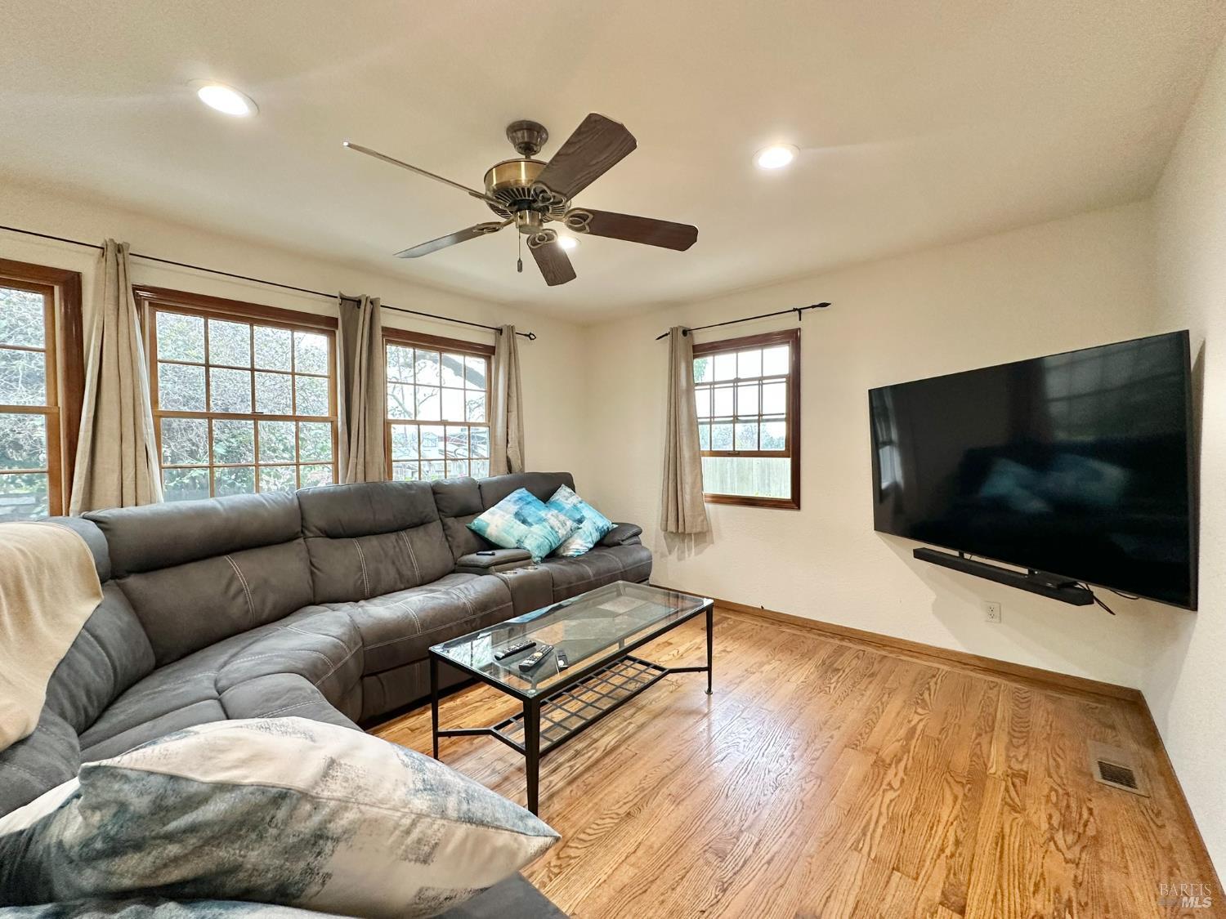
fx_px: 496
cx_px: 613
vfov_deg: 85.7
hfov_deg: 102.1
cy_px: 460
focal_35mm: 14
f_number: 2.2
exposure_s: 1/60
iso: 200
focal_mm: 2.22
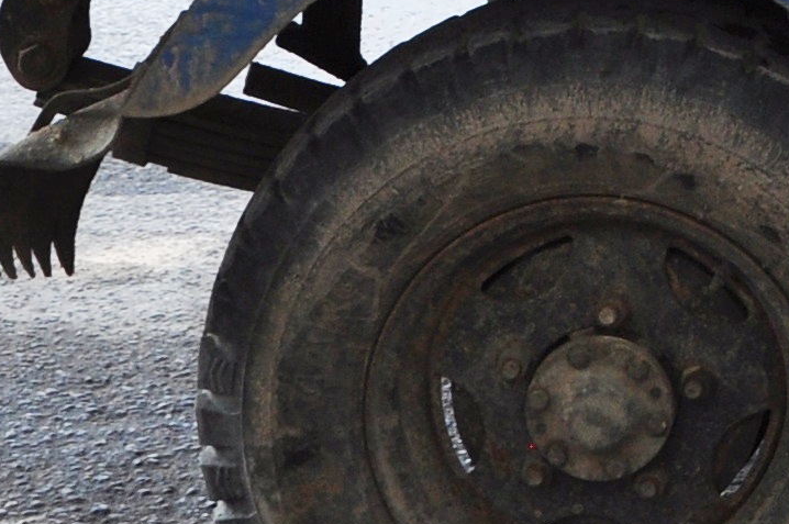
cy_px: -781
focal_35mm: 233
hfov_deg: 8.4
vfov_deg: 5.6
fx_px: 5101
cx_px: 1538
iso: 250
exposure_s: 1/200
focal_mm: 26
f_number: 6.3
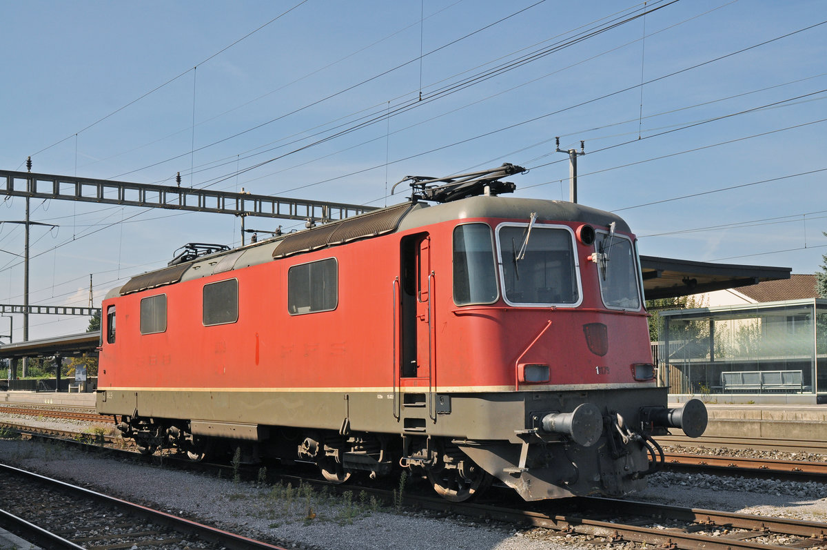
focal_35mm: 39
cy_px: 275
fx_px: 895
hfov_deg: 49.6
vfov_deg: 34.1
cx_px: 414
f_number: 11
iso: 400
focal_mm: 26
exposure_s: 1/500
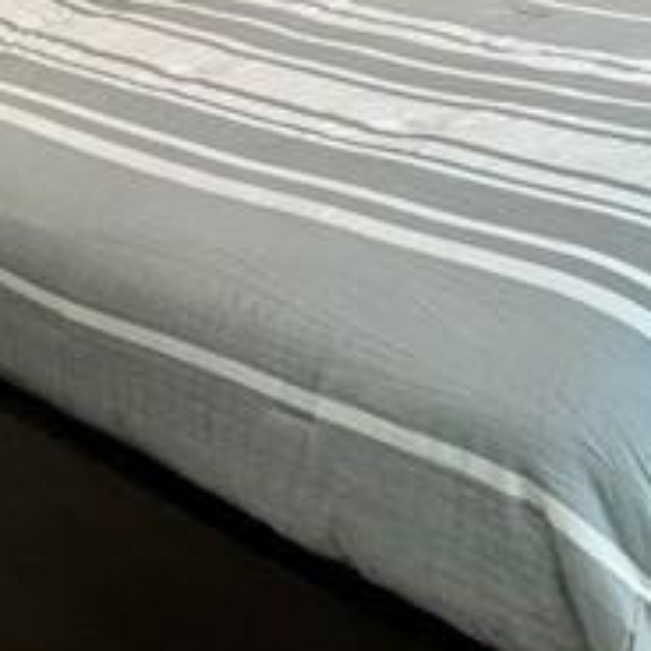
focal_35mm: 69
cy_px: -379
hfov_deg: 24.2
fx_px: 1468
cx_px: 612
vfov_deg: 20.6
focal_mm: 2.22
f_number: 2.2
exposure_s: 1/120
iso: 125
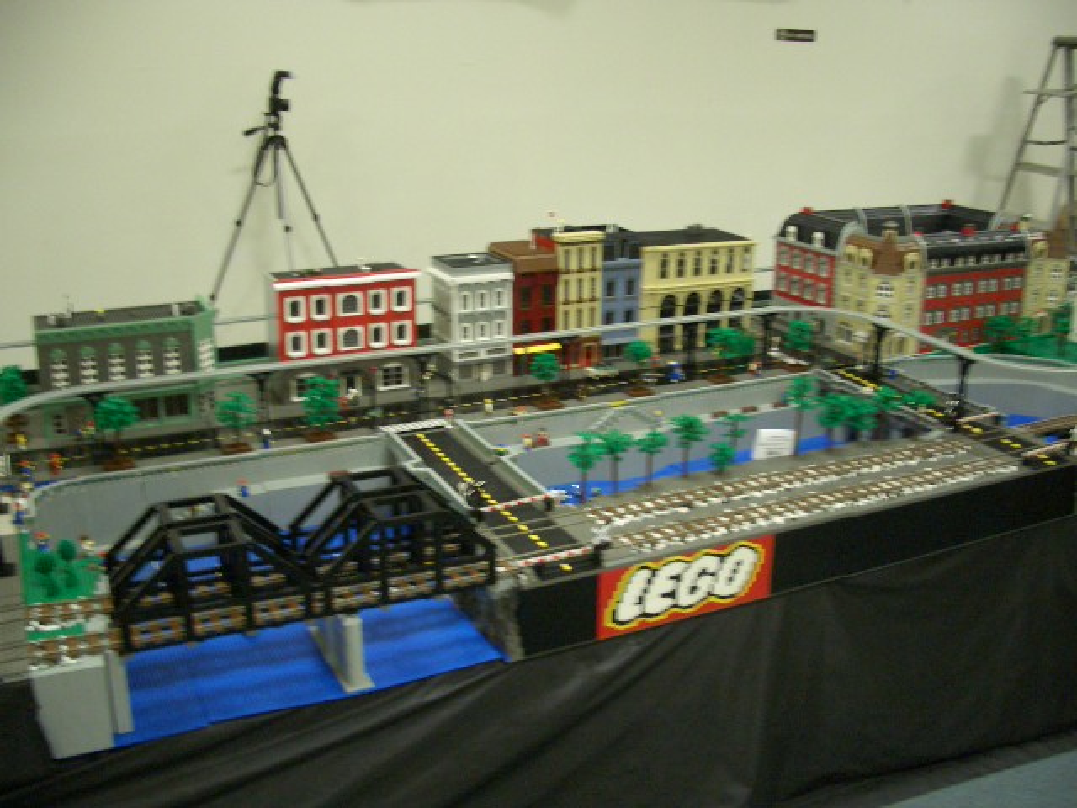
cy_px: 404
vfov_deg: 40.7
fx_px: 1089
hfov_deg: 52.6
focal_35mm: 35
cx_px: 538
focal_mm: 5.8
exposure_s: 1/13
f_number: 2.6
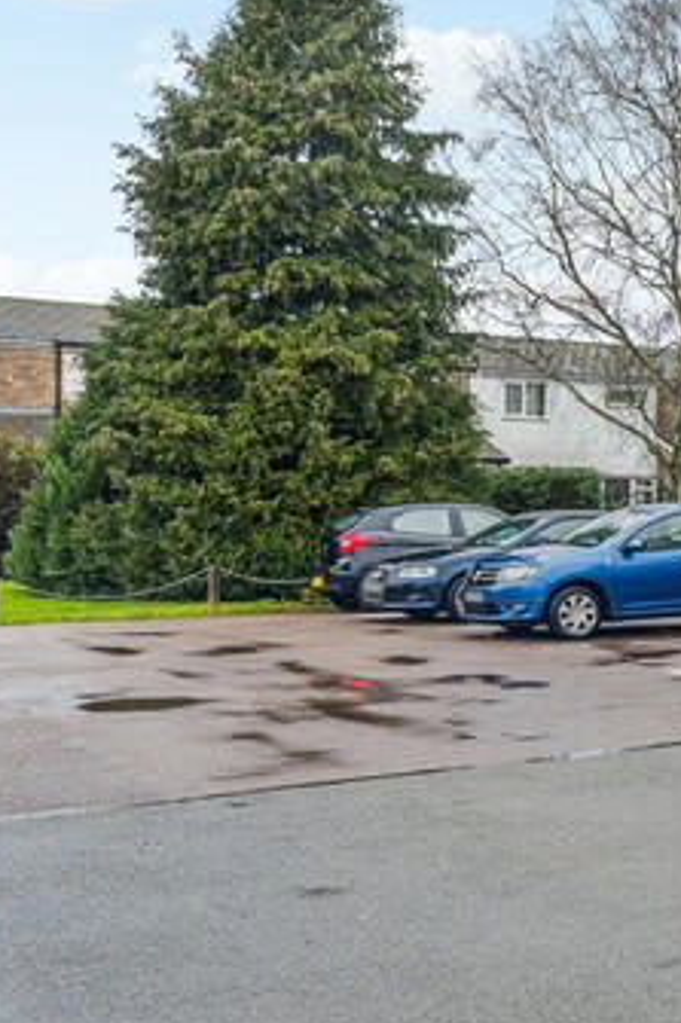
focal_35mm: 55
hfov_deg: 19.3
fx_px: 1562
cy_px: 472
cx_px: 1185
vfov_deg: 36.2
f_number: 6.3
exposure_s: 1/50
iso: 800
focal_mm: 18
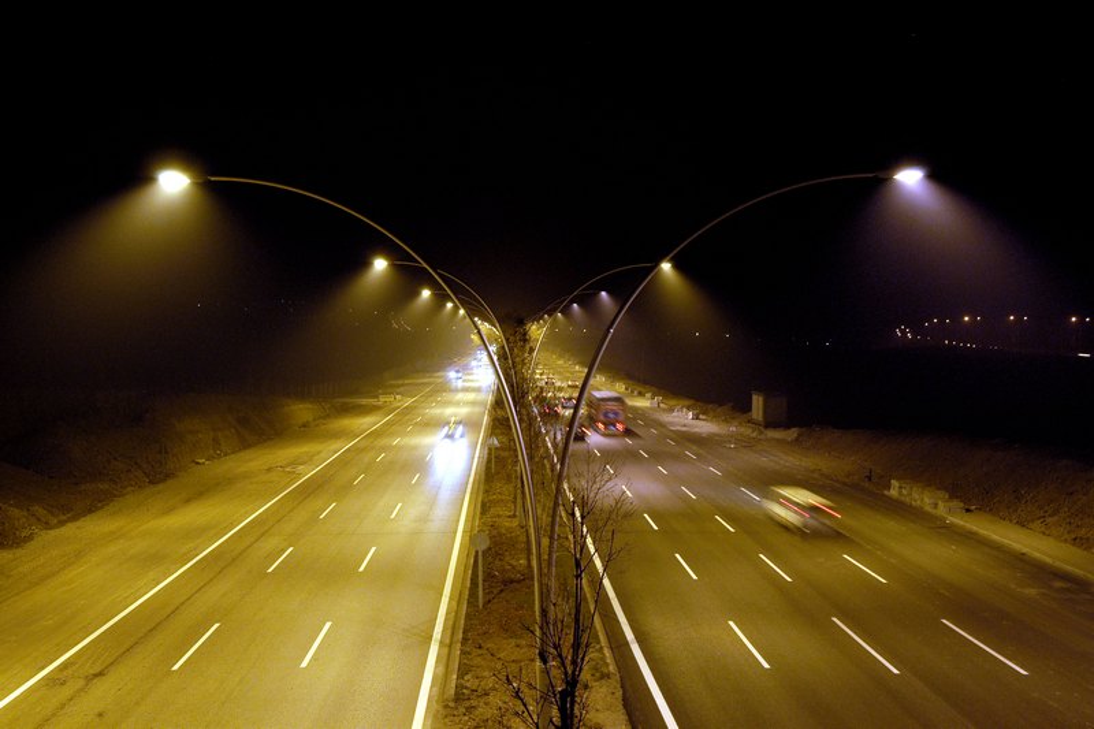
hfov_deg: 61.9
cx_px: 547
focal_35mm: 30
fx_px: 911
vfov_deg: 43.6
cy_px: 364
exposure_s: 1/4
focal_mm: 20
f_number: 6.3
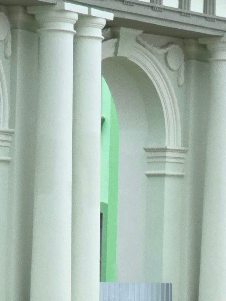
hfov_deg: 5.6
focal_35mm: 263
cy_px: 426
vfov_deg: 7.4
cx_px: 200
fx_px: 2288
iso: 50
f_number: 2.4
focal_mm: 7.9
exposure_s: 1/500
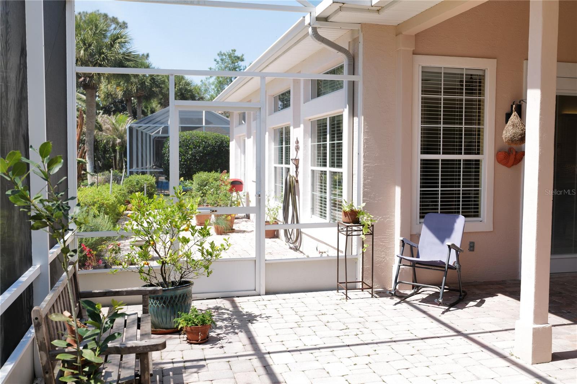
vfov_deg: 37.8
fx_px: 561
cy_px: 192
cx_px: 288
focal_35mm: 35
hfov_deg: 54.4
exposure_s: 1/250
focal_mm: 35
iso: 100
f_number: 4.5
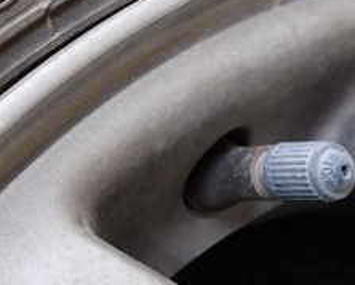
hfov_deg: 23.5
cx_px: 43
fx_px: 831
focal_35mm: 79
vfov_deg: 18.9
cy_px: 5
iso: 250
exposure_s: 1/30
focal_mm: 5.4
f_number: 2.3
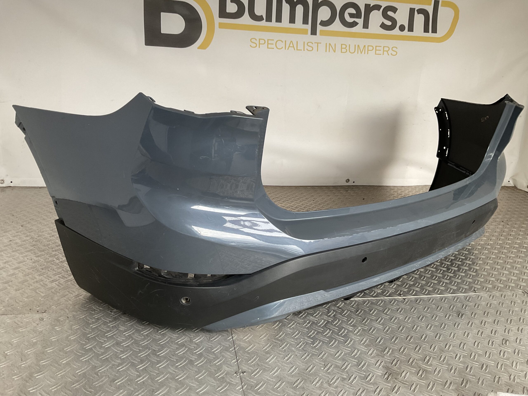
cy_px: 198
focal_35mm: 29
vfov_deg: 48.2
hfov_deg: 61.7
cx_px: 264
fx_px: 442
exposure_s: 1/120
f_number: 1.8
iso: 64
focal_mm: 3
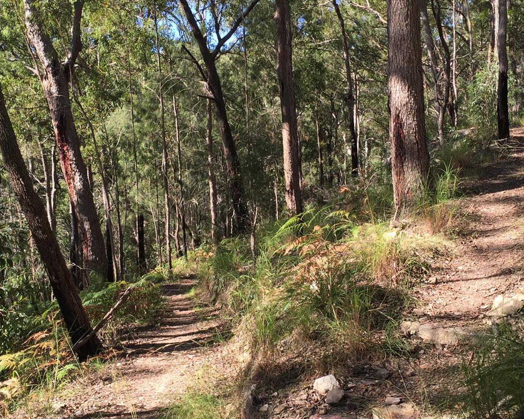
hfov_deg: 41.1
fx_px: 698
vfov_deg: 33.4
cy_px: 215
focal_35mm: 45
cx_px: 283
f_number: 2.2
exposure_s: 1/421
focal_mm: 4.15
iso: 32
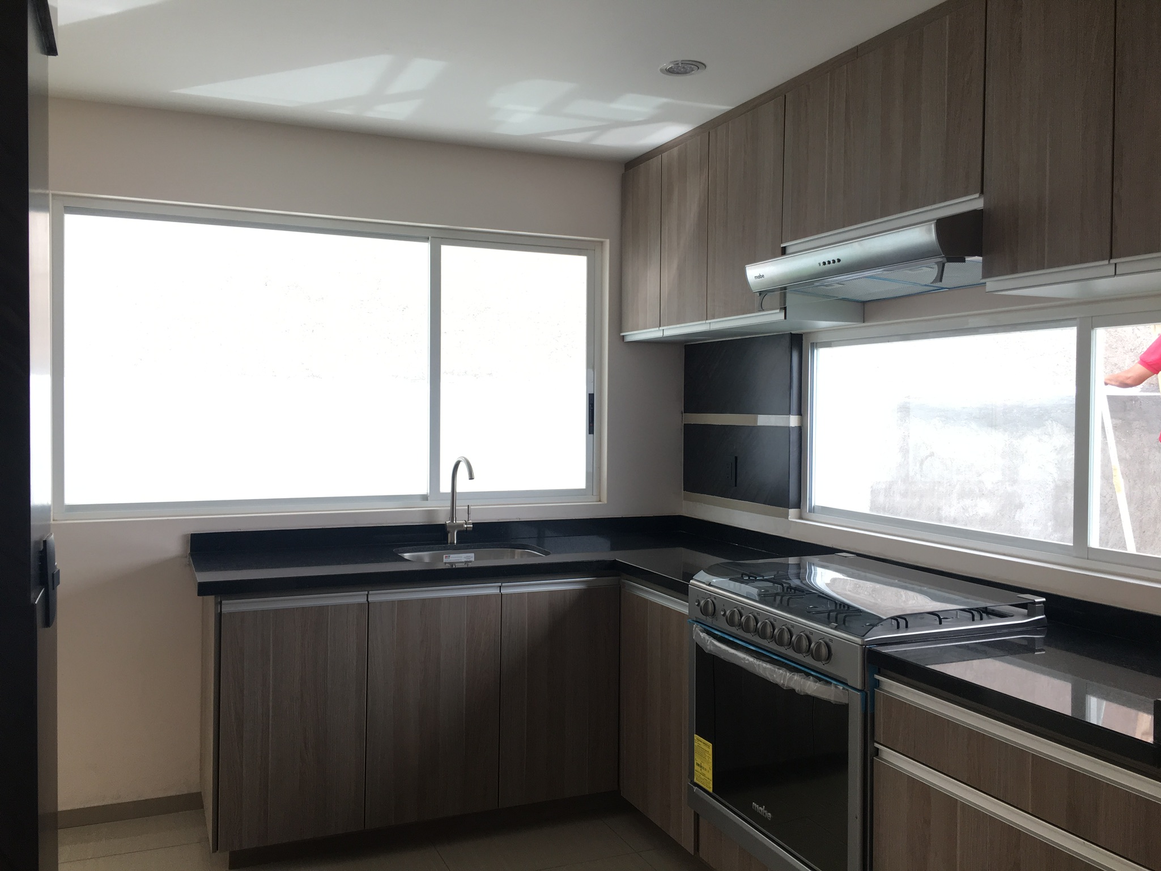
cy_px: 436
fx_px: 973
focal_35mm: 29
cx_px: 580
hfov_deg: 61.7
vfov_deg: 48.2
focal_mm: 4.15
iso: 32
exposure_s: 1/120
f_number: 2.2
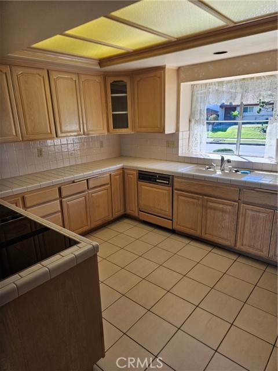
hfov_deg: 58.9
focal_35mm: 23
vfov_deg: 73.9
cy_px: 186
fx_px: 246
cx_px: 139
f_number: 1.8
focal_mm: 5.4
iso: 40
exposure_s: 1/207
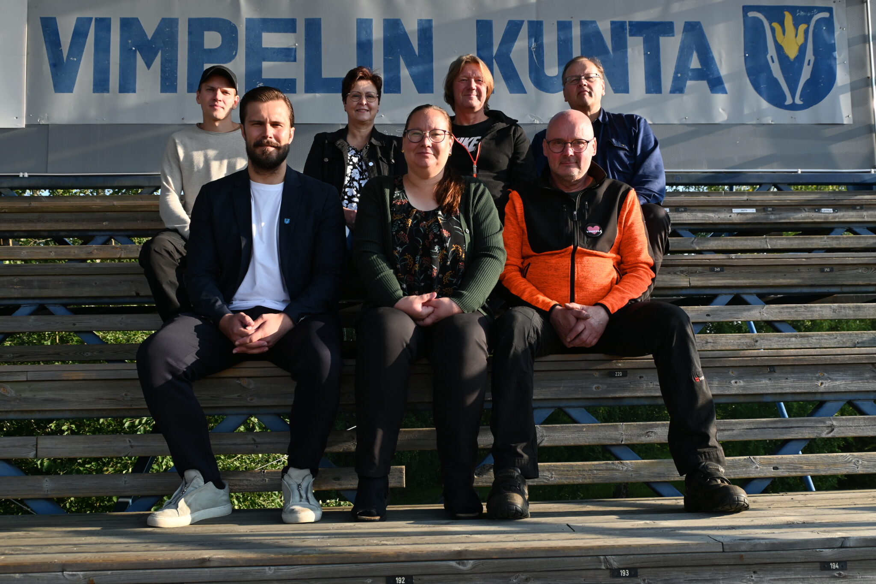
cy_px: 292
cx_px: 438
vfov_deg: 40.0
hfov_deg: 57.2
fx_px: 803
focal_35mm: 33
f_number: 5.6
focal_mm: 22
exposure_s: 1/250
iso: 160
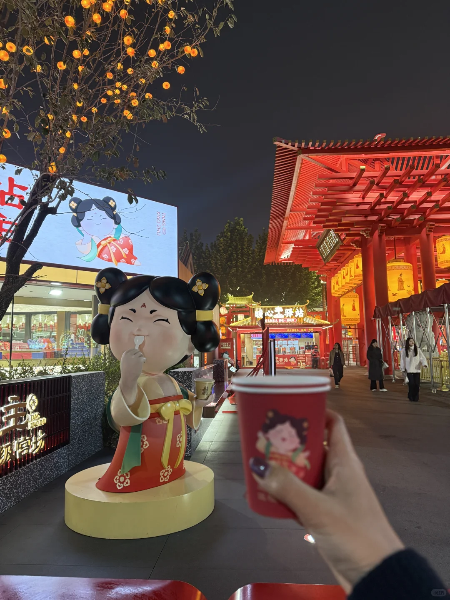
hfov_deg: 56.8
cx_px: 225
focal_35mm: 24
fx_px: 416
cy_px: 300
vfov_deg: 71.6
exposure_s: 1/50
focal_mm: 6.76
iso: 400
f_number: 1.78
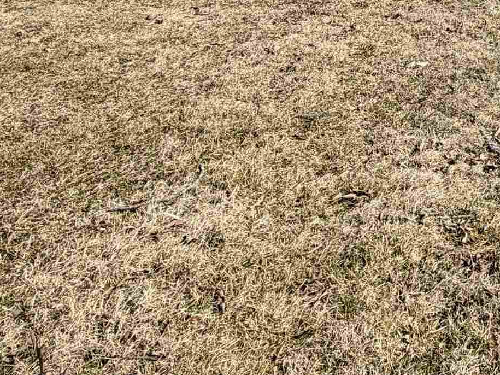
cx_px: 592
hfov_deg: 33.4
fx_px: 679
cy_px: -73
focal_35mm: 47
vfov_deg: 27.3
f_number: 2.2
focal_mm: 2.22
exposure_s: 1/853
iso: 20
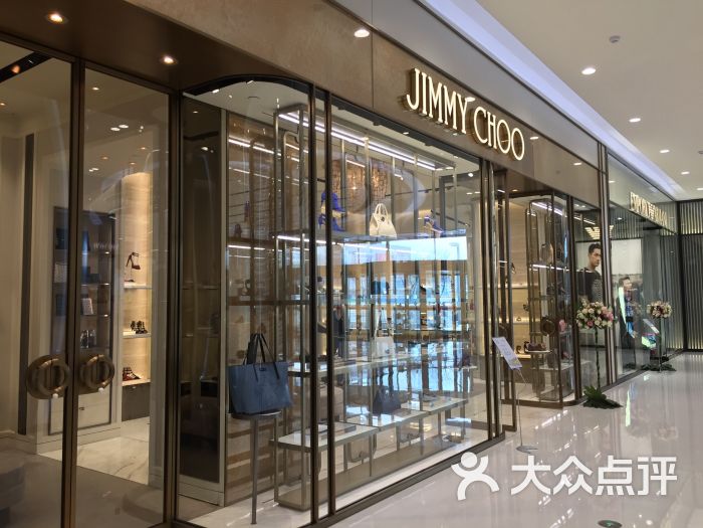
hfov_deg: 61.7
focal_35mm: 29
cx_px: 352
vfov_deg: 48.2
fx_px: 589
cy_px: 264
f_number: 2.2
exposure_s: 1/100
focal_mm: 4.15
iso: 50
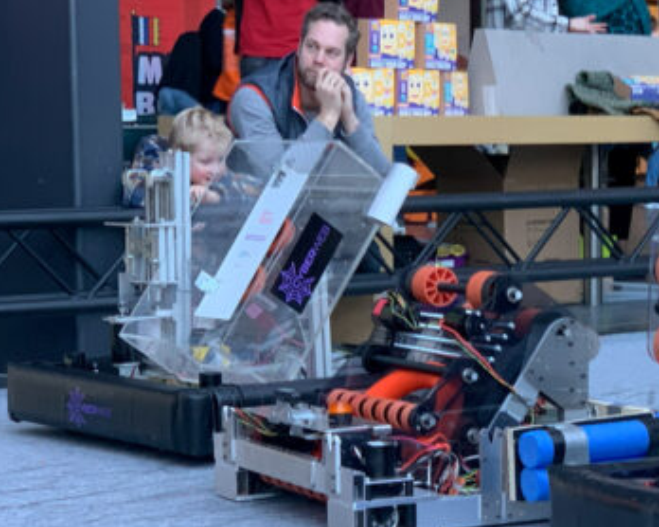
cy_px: 318
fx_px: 2183
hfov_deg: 17.0
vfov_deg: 13.7
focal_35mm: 112
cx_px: 523
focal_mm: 6
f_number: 2.4
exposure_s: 1/64
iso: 125
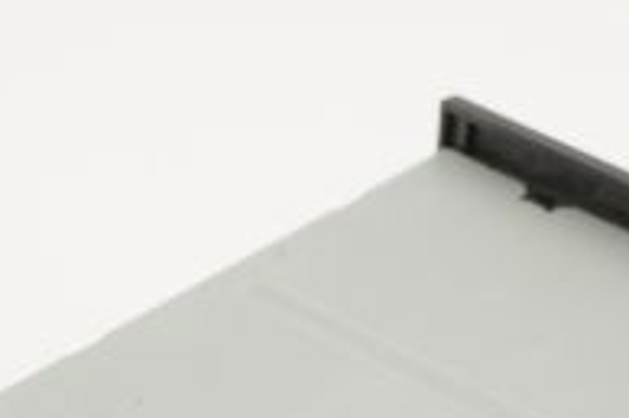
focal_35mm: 155
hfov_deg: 13.3
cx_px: 285
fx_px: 2706
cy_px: 565
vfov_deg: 8.7
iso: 1600
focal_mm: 50
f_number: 11
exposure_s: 1/125
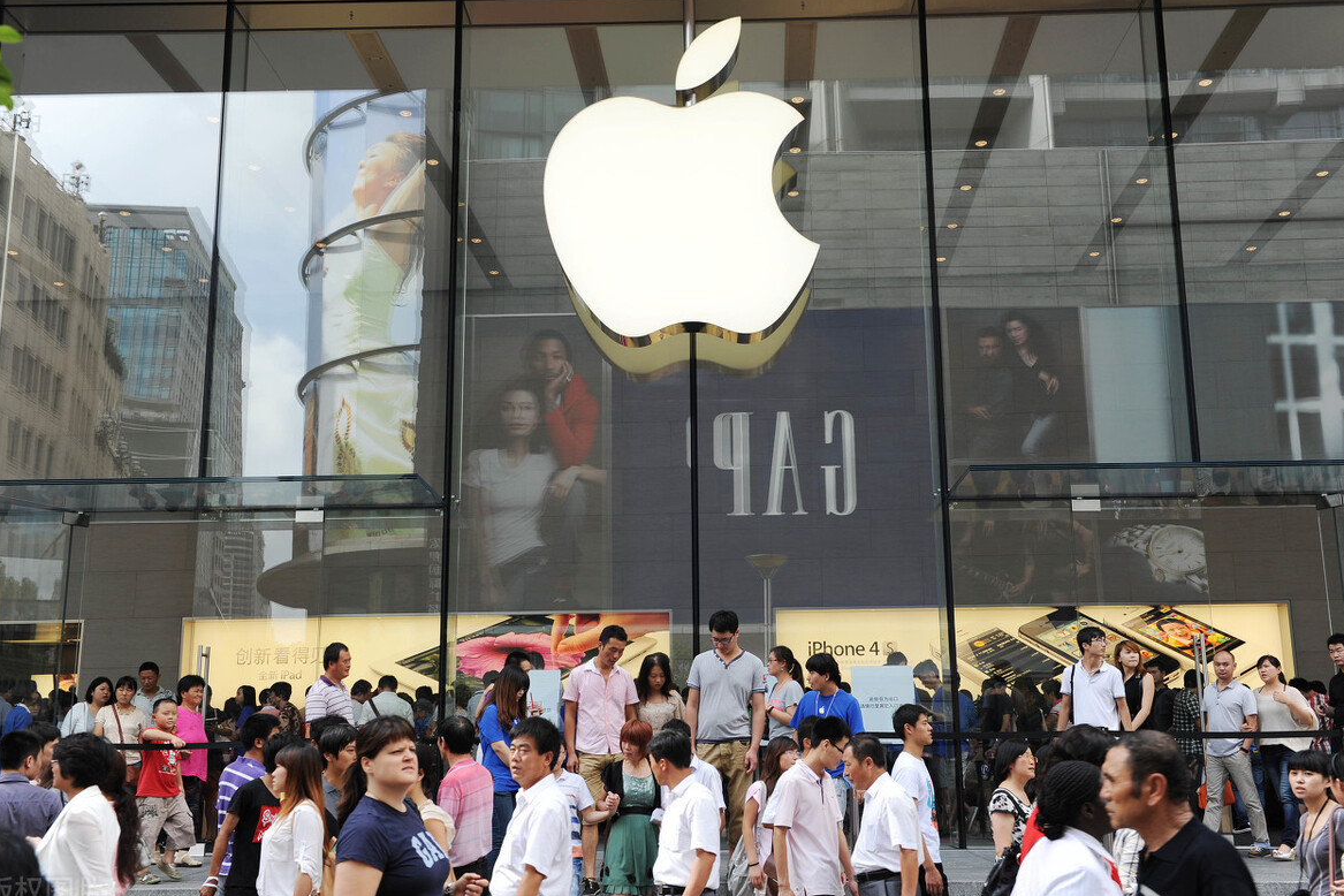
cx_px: 670
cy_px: 455
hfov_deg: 51.9
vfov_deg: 35.9
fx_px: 1381
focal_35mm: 37
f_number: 8
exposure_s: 1/125
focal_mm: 36
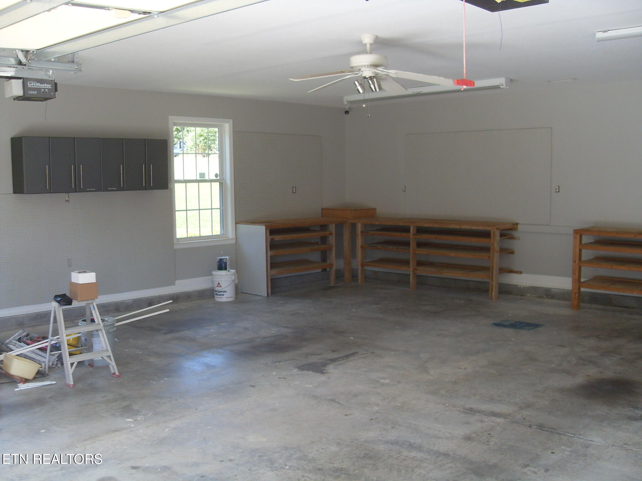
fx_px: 686
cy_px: 240
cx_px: 321
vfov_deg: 38.7
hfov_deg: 50.1
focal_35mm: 37
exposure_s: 1/90
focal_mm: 6.3
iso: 80
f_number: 2.8
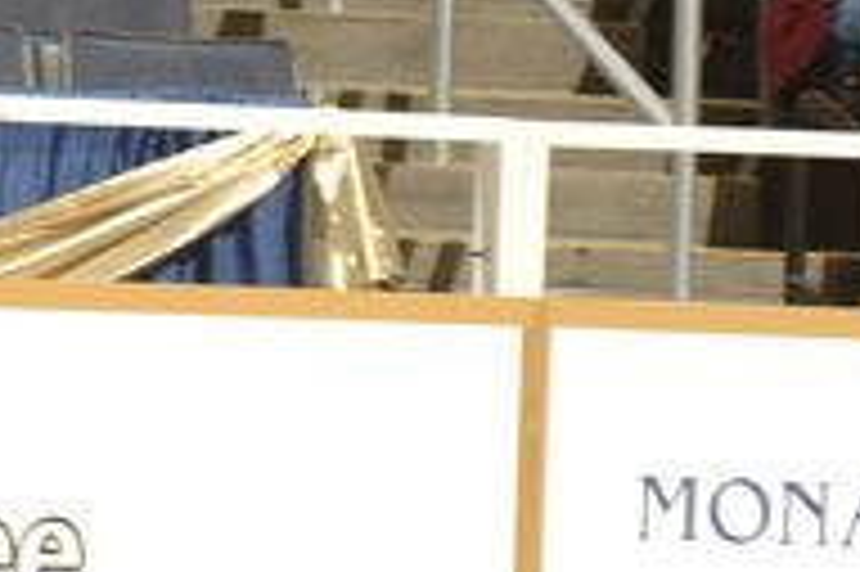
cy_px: -313
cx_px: -446
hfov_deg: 3.1
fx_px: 15633
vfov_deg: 2.1
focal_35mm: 655
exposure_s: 1/250
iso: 320
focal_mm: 130
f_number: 4.5
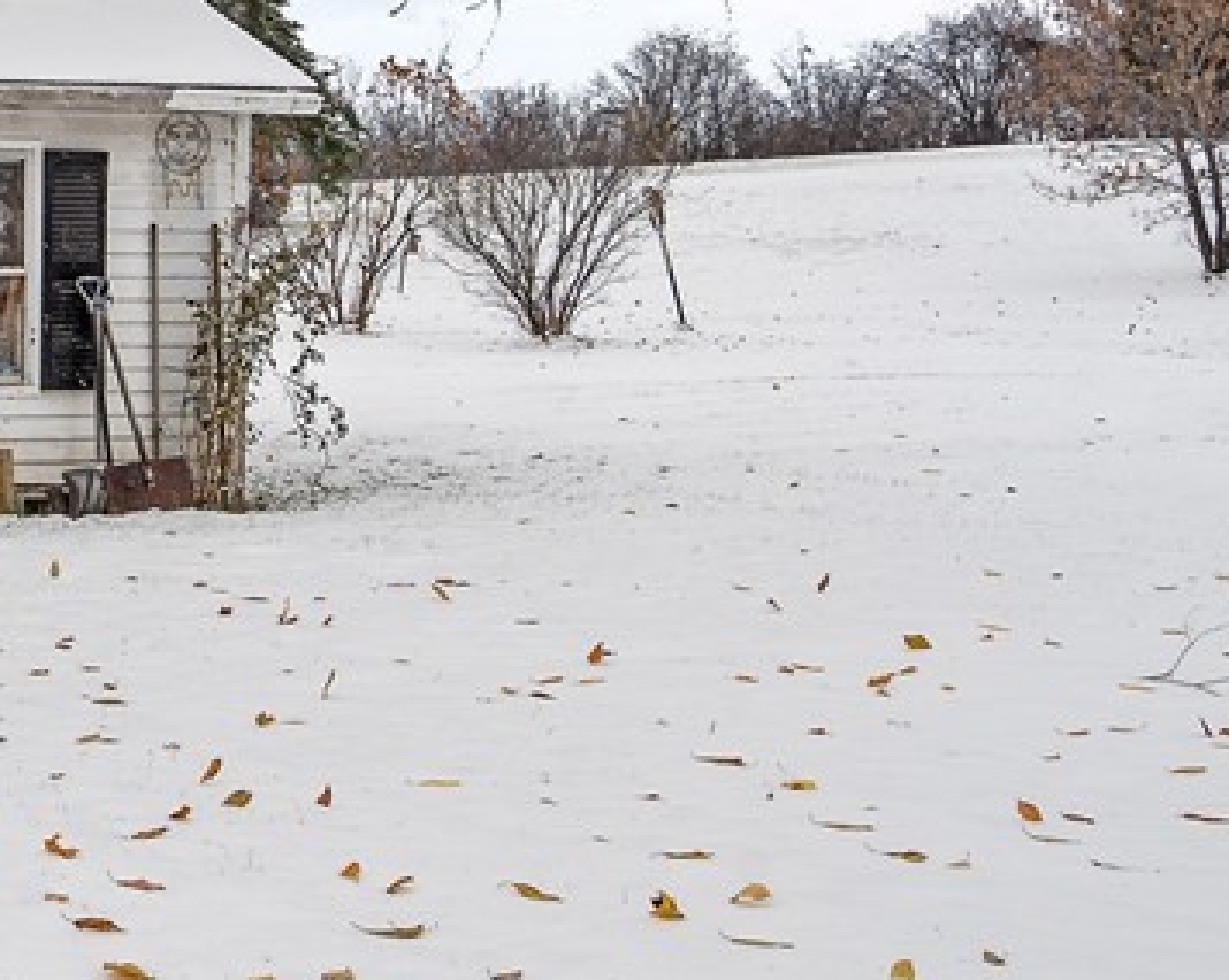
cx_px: -445
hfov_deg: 20.1
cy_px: 276
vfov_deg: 17.8
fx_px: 3125
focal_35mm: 86
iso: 200
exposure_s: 1/160
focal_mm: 30
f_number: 9
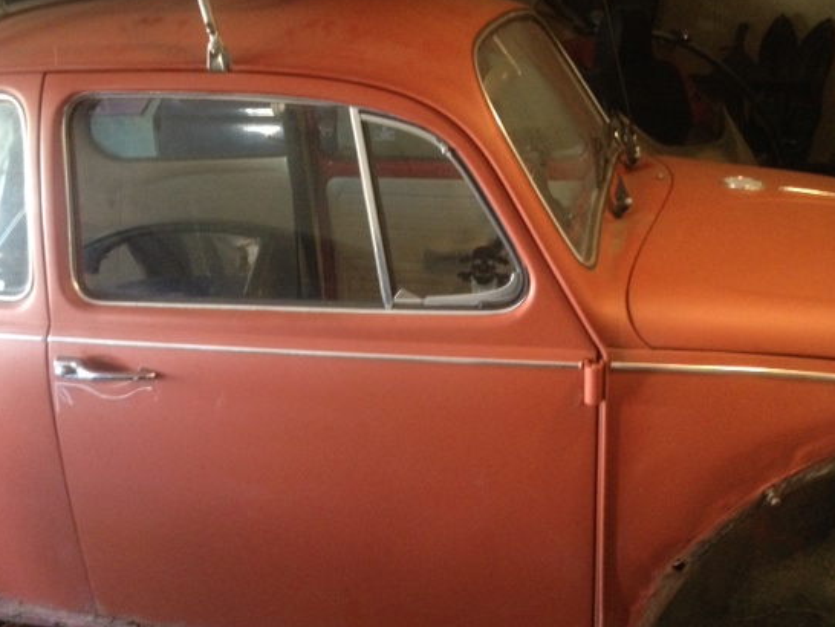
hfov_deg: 45.6
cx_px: 358
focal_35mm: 41
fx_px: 989
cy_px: 286
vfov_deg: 35.1
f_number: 2.4
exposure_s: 1/15
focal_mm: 4.28
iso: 400
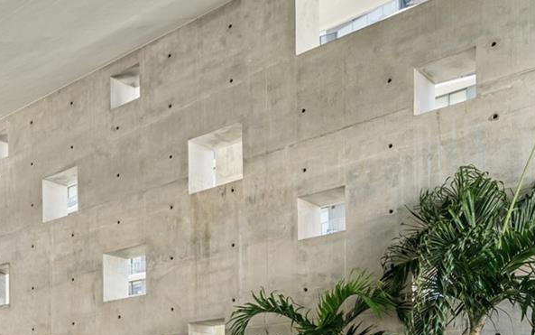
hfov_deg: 34.5
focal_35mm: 45
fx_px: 658
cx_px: -121
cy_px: 409
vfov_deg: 25.4
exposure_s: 1/40
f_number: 10
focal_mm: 16.4
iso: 320
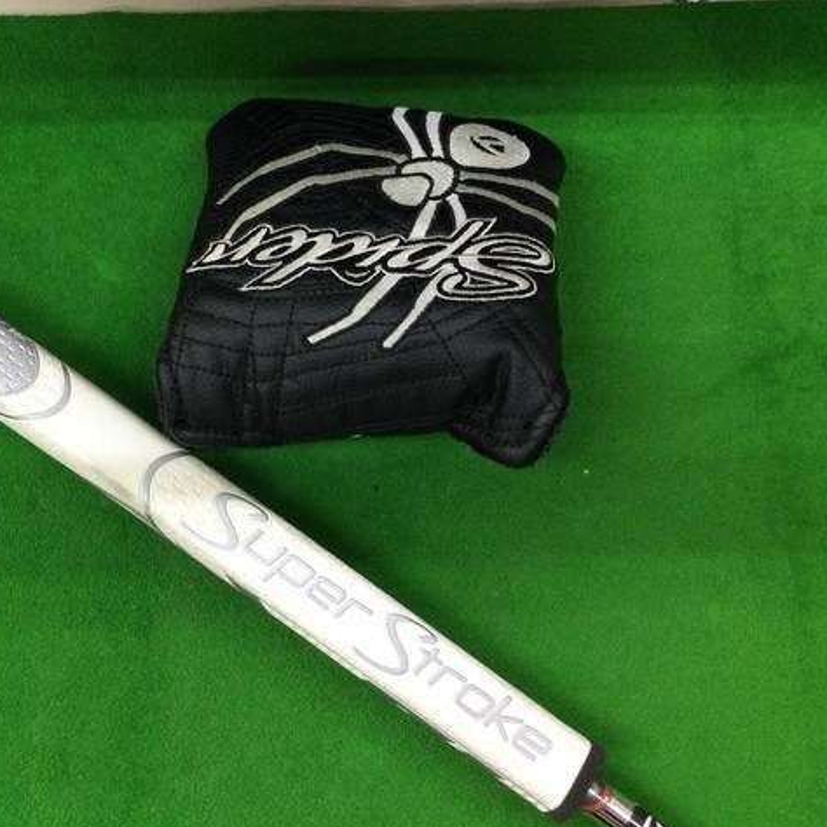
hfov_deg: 44.6
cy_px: 417
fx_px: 1000
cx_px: 314
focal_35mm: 37
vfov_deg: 44.9
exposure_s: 1/30
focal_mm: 3.3
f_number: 2.4
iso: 100
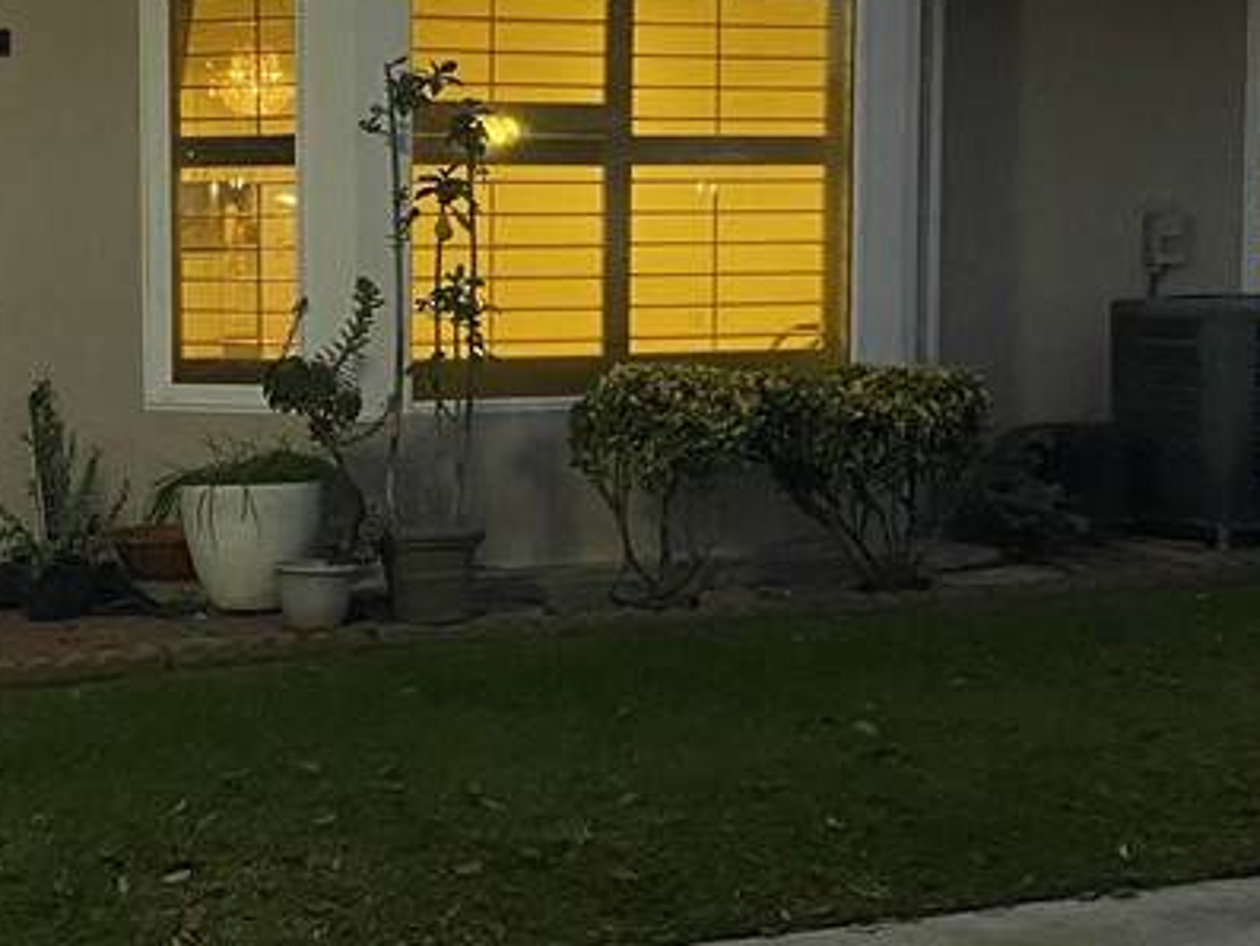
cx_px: 232
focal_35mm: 67
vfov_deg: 21.9
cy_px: 386
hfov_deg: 28.3
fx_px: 2439
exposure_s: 1/40
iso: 400
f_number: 1.8
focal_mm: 4.25
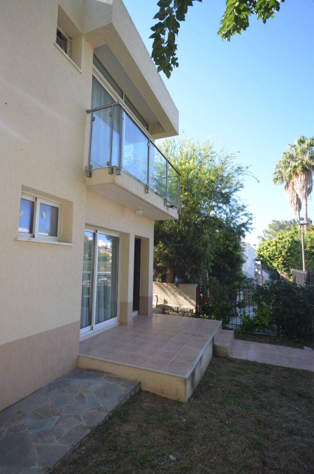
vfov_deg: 90.1
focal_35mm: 18
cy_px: 237
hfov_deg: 67.1
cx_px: 157
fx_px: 237
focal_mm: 12
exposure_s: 1/160
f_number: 6.3
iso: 200
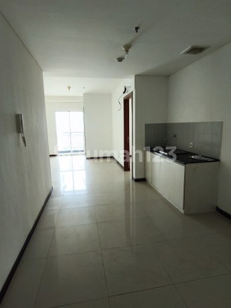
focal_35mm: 21
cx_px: 116
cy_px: 154
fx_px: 187
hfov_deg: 63.4
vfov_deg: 79.0
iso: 80
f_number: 2.2
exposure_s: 1/100
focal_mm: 1.91
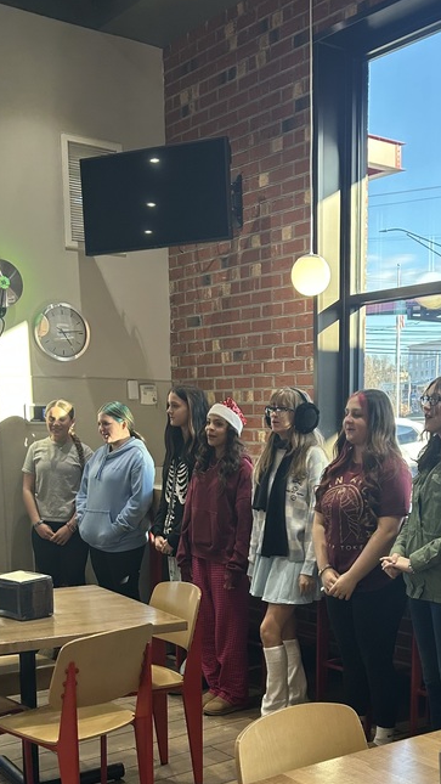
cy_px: 560
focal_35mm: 45
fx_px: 935
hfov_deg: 26.4
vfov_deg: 44.4
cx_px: 295
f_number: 1.5
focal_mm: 5.7
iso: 100
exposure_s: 1/120
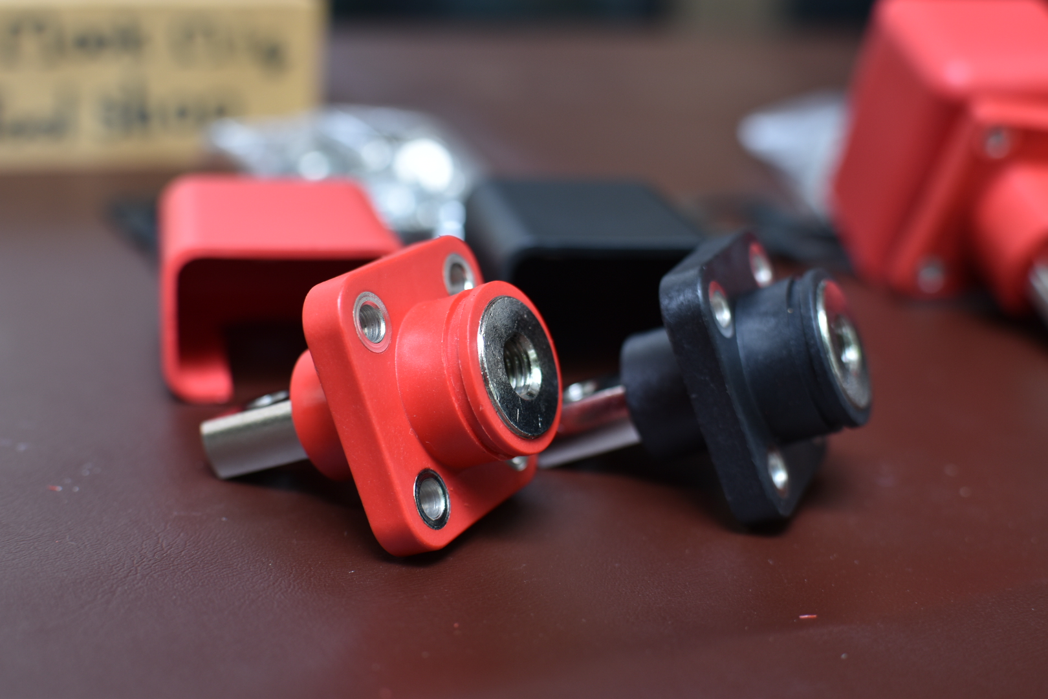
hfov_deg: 37.9
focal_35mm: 52
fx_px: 1528
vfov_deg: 25.8
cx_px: 524
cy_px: 350
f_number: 2.8
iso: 160
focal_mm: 35
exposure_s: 1/25
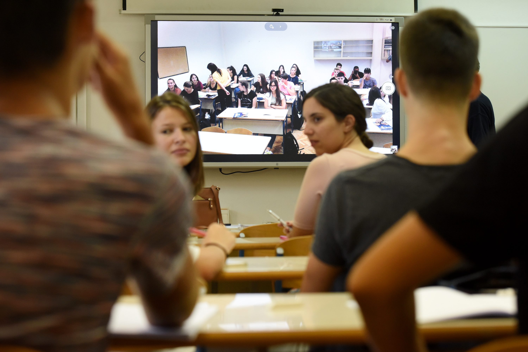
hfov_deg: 28.8
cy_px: 176
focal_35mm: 70
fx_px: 1027
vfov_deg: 19.5
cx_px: 264
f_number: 5
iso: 2000
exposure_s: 1/200
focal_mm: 70
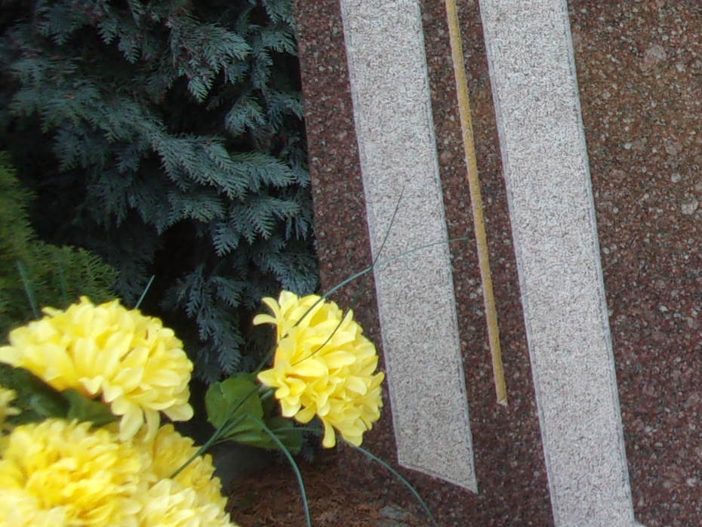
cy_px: 70
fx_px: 1582
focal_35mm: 78
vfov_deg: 18.6
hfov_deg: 21.9
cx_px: 966
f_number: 3.9
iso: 80
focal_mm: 5.1
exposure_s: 1/150
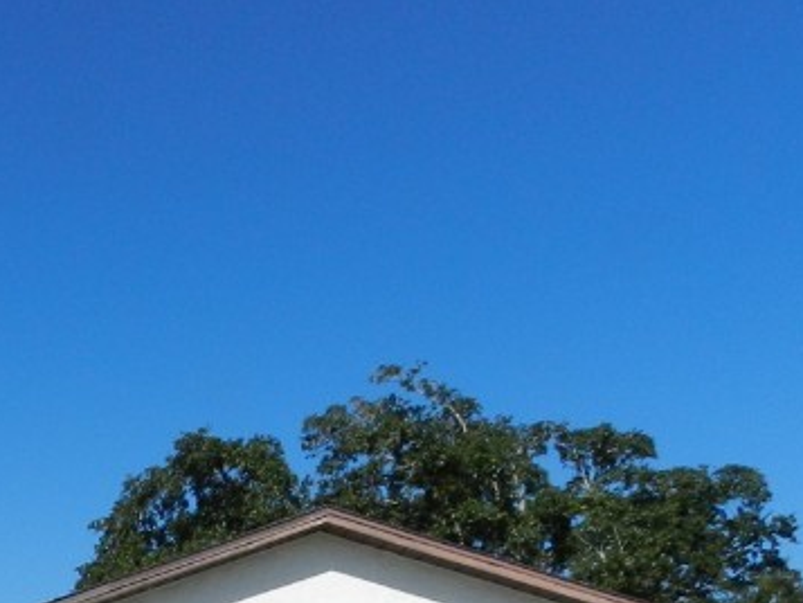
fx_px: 1532
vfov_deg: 20.3
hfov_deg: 26.9
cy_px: 788
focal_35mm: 66
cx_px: -85
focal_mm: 4
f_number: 5.6
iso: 160
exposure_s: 1/800
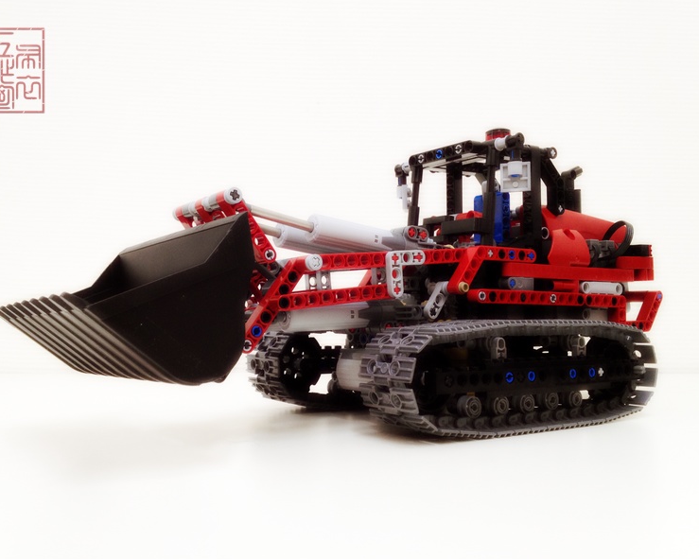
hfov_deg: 49.1
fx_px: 765
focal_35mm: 37
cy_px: 279
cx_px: 330
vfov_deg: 40.1
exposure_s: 1/20
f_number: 2.4
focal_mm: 4.28
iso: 100
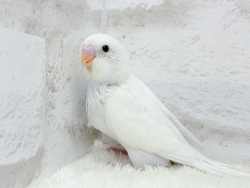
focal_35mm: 52
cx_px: 125
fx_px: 376
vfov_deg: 28.0
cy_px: 94
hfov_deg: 36.8
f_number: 1.6
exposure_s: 1/50
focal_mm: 5.96
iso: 32
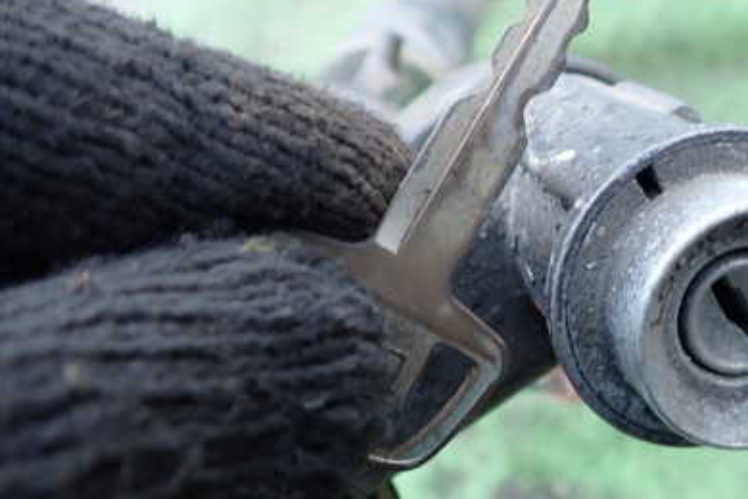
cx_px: 573
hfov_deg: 39.8
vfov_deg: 28.0
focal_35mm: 48
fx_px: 997
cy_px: 198
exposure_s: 1/50
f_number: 2.3
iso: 200
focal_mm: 5.4
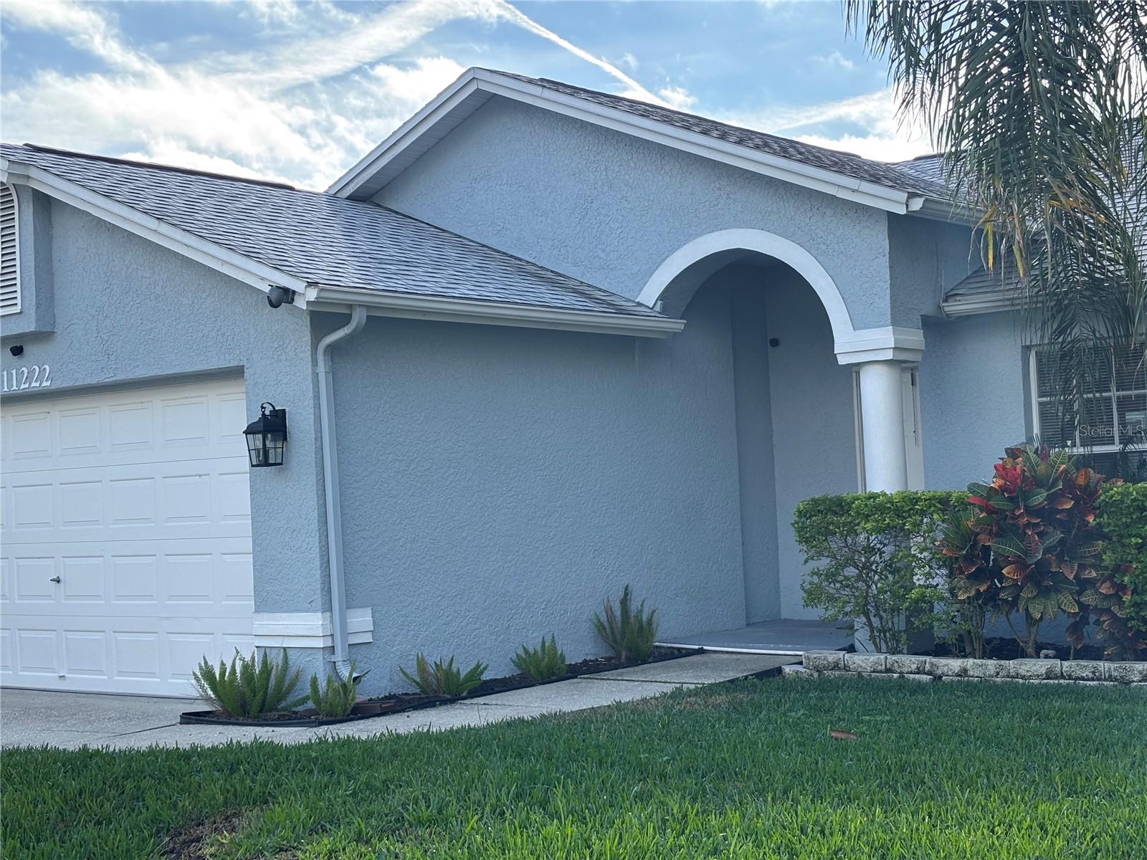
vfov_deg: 28.0
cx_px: 574
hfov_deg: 36.8
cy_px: 430
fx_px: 1723
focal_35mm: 52
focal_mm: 5.96
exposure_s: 1/844
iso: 32
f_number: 1.6
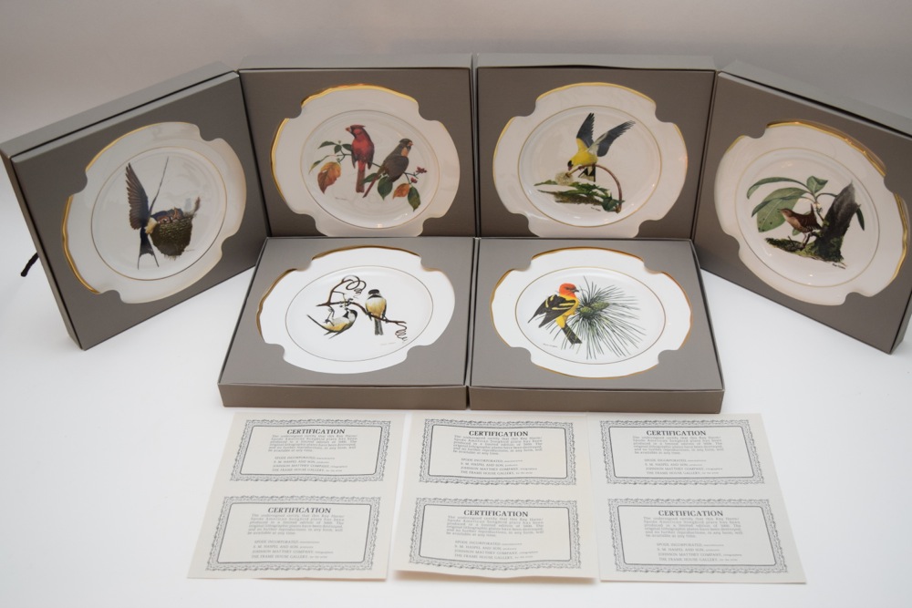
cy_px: 304
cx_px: 456
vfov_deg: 34.2
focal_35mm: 39
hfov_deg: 49.5
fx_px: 988
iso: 800
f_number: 4.2
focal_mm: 26
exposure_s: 1/80
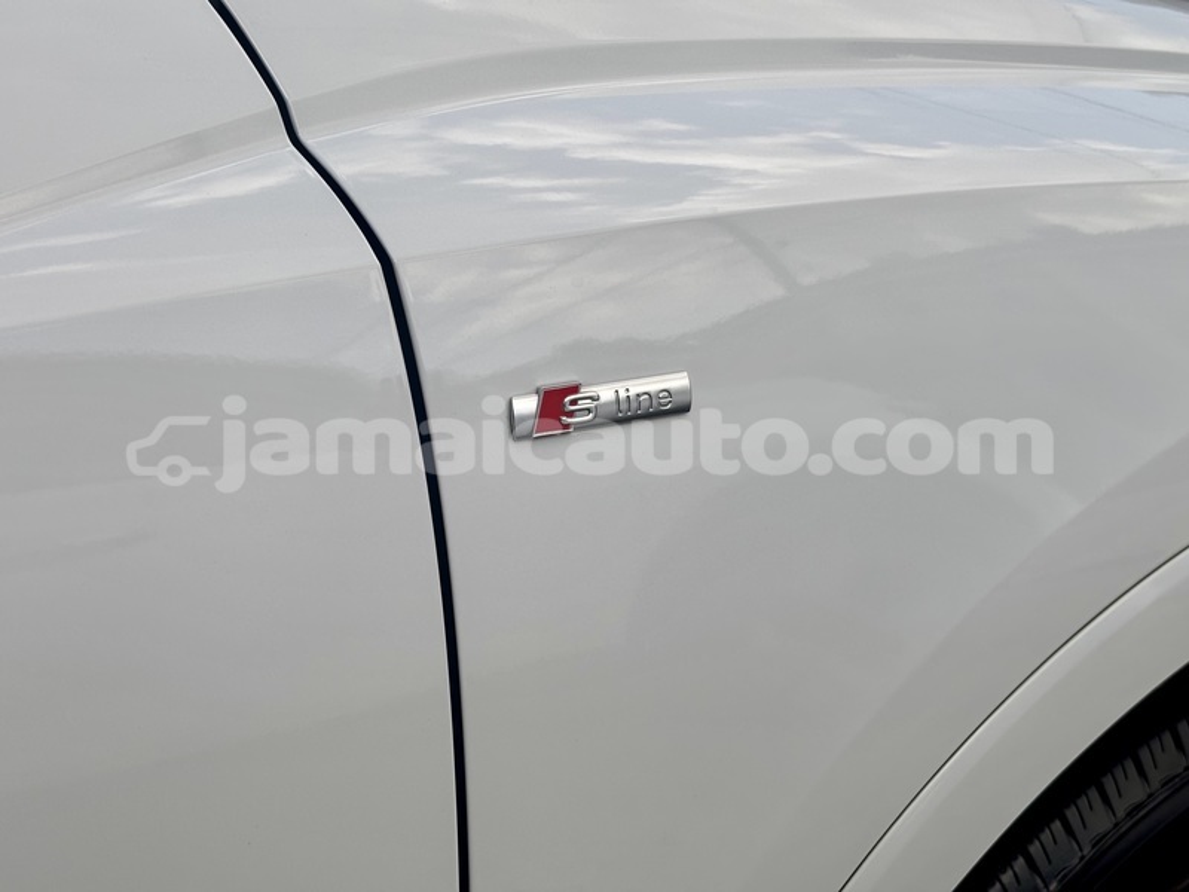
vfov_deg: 28.0
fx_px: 1786
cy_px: 446
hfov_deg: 36.8
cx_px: 594
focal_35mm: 52
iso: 32
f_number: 1.6
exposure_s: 1/2062
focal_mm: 5.96
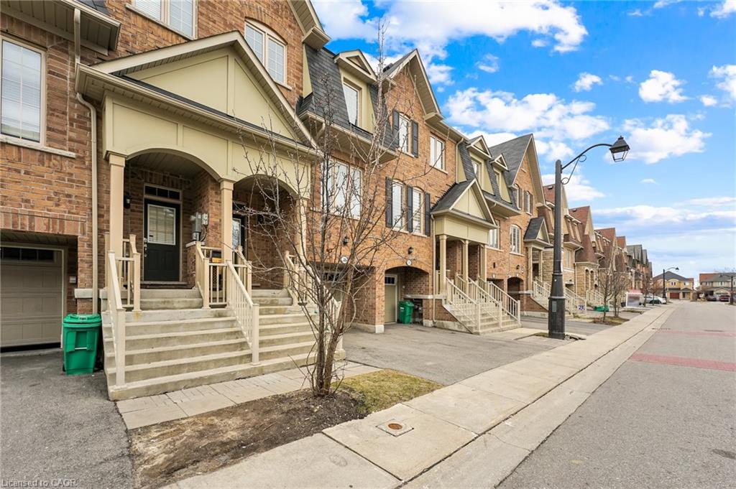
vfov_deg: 81.1
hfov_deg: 104.3
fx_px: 286
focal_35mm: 14
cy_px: 244
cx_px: 368
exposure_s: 1/250
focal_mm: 14
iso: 200
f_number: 8
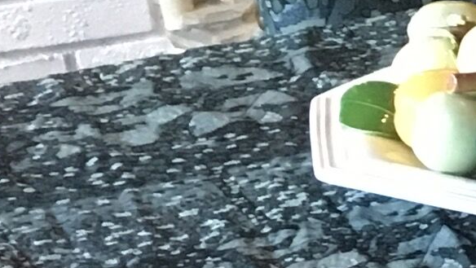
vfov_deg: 5.6
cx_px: 1451
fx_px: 2753
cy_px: 239
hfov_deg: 8.3
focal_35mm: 218
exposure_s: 1/17
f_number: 2.2
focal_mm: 4.15
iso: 250
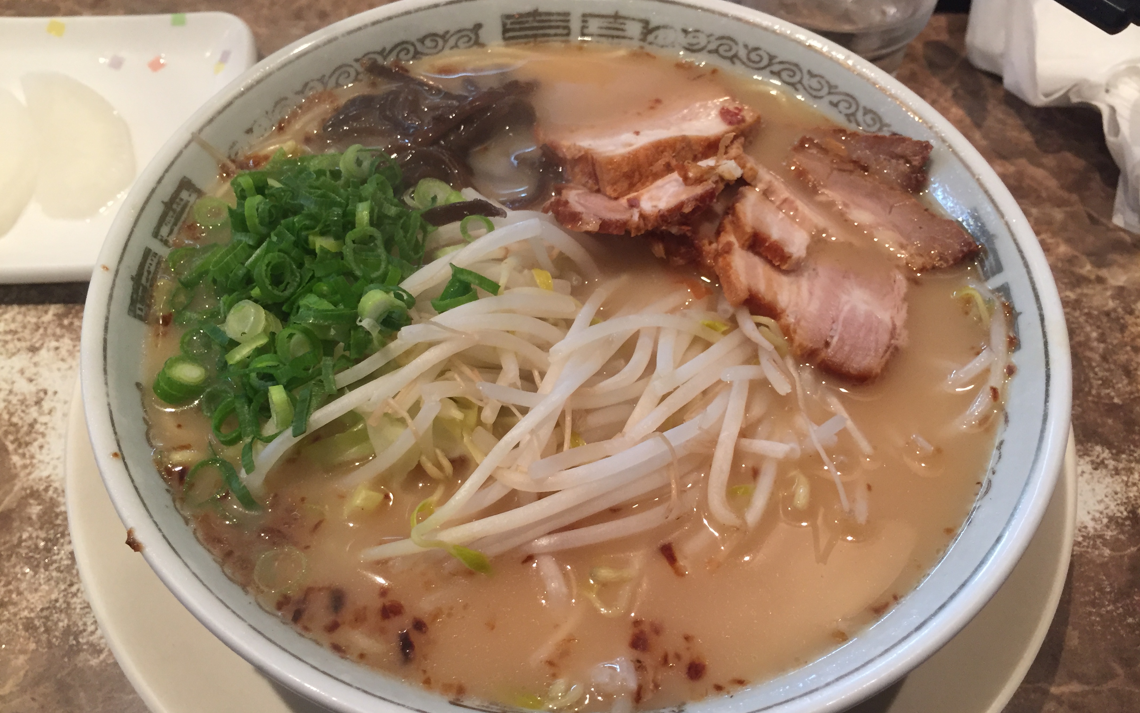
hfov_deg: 61.2
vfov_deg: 40.6
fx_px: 963
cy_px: 376
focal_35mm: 31
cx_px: 567
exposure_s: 1/30
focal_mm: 4.15
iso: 125
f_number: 2.2
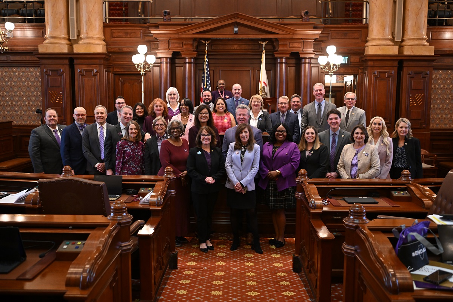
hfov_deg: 53.1
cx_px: 226
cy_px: 151
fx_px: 453
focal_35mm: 36
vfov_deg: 36.9
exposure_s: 1/200
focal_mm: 36
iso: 3200
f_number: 3.5
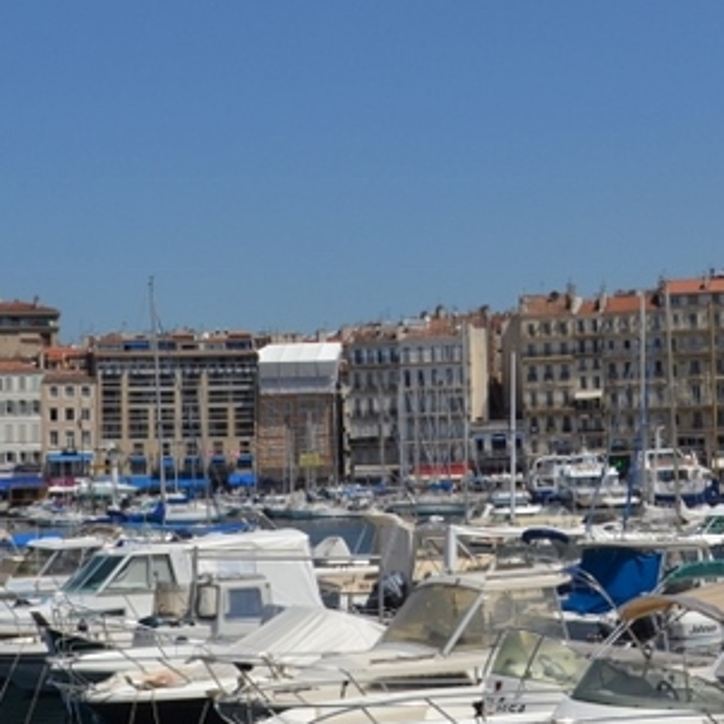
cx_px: 477
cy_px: 179
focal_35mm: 76
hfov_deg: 22.7
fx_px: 1798
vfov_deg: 22.5
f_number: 9
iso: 100
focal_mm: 18
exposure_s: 1/320
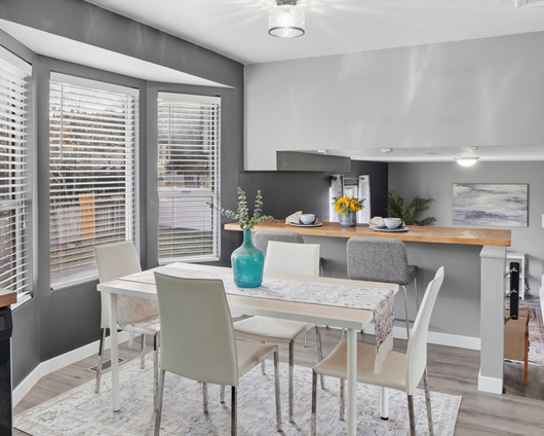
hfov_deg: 60.4
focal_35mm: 29
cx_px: 250
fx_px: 467
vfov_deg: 49.7
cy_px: 177
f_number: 9
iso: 250
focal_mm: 16
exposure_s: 1/160
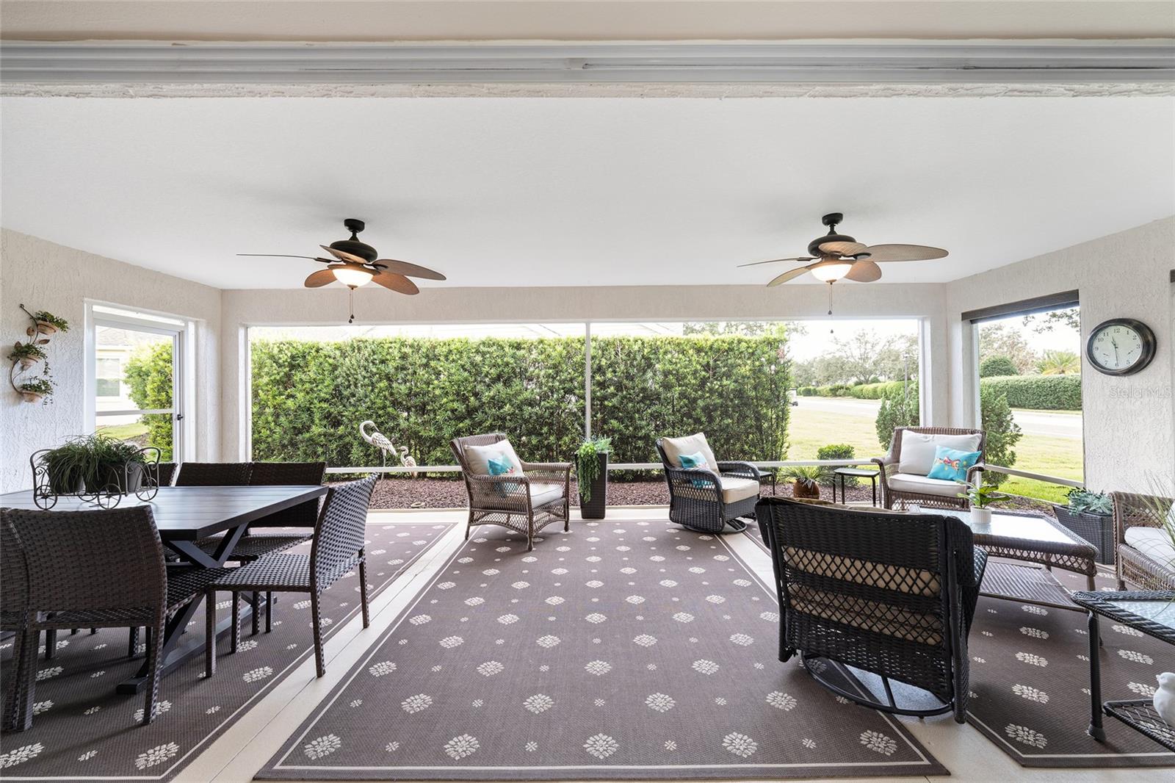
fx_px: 457
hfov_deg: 104.3
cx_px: 588
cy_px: 392
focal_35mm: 14
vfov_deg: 81.2
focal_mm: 14
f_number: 8
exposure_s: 1/4
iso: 320
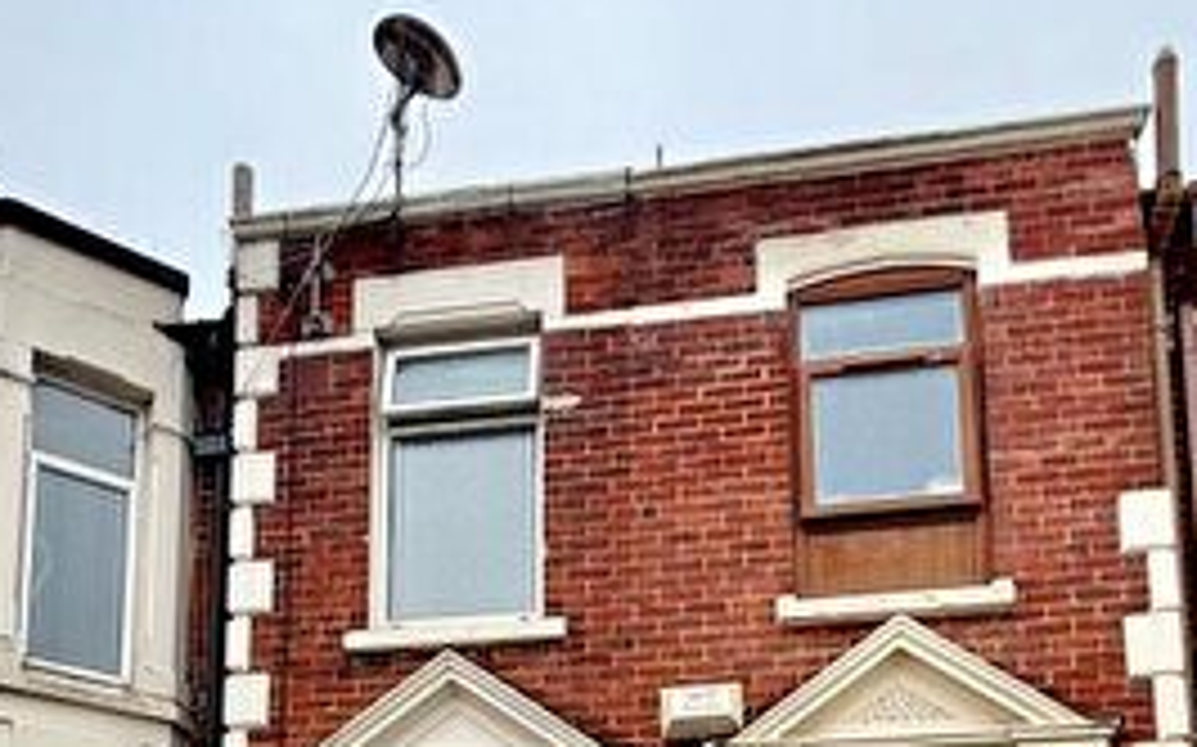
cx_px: 540
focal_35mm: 39
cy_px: 983
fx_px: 1272
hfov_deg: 50.3
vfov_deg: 27.2
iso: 50
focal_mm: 2.22
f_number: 2.2
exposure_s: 1/242
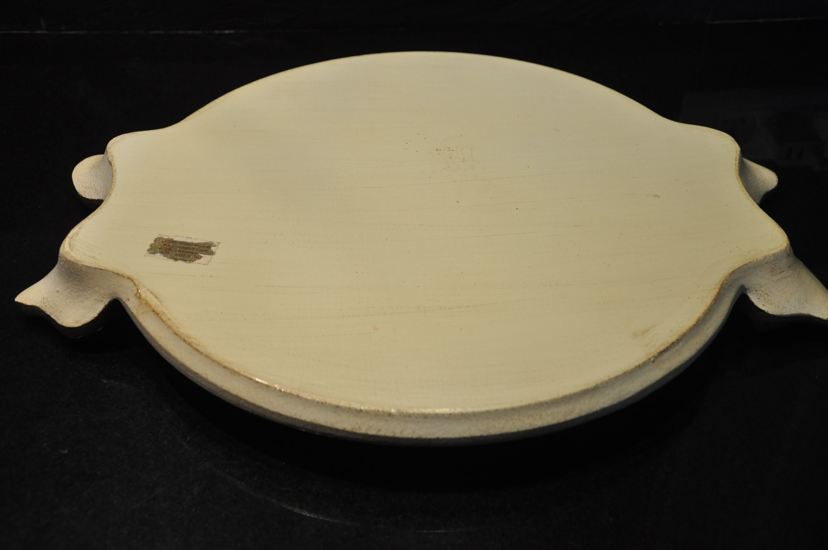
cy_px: 275
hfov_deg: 46.4
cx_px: 414
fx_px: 965
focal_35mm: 42
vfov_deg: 31.8
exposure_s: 1/60
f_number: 4
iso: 800
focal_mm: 28
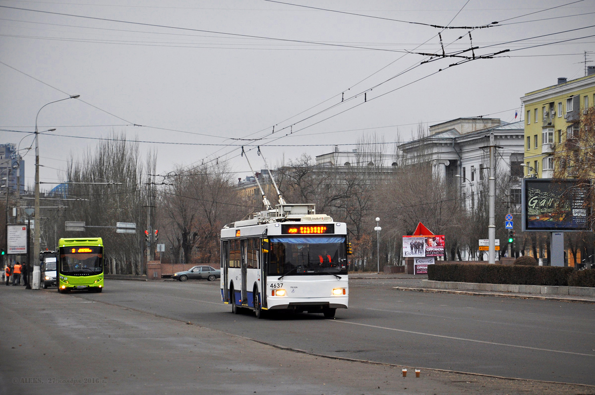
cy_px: 198
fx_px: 1981
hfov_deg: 17.1
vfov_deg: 11.4
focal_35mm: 120
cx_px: 298
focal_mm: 80
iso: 400
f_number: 5.3
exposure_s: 1/125
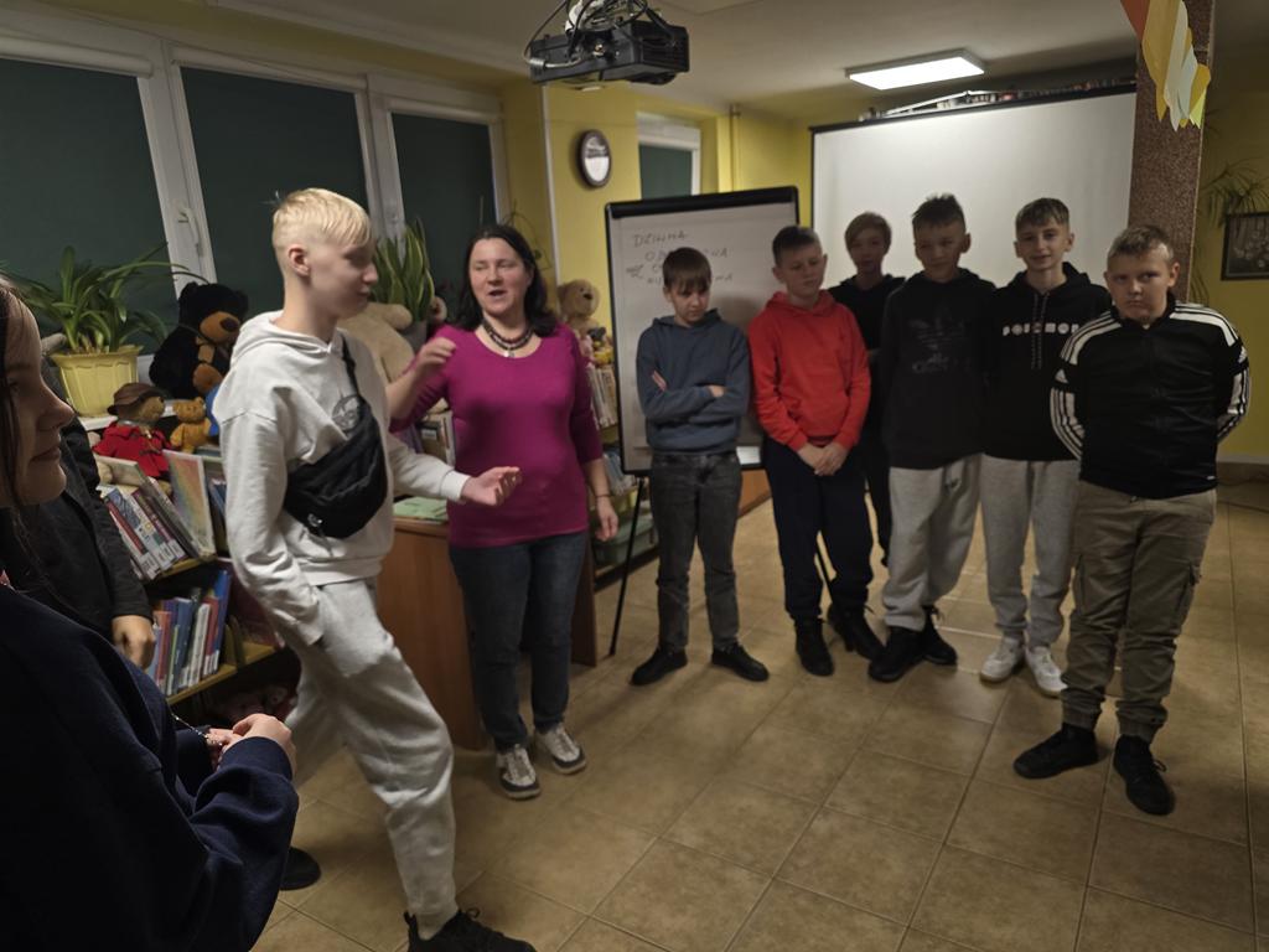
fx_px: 843
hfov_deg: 73.9
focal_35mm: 23
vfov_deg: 58.9
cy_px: 476
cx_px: 634
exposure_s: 1/180
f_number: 1.7
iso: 160
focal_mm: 6.3
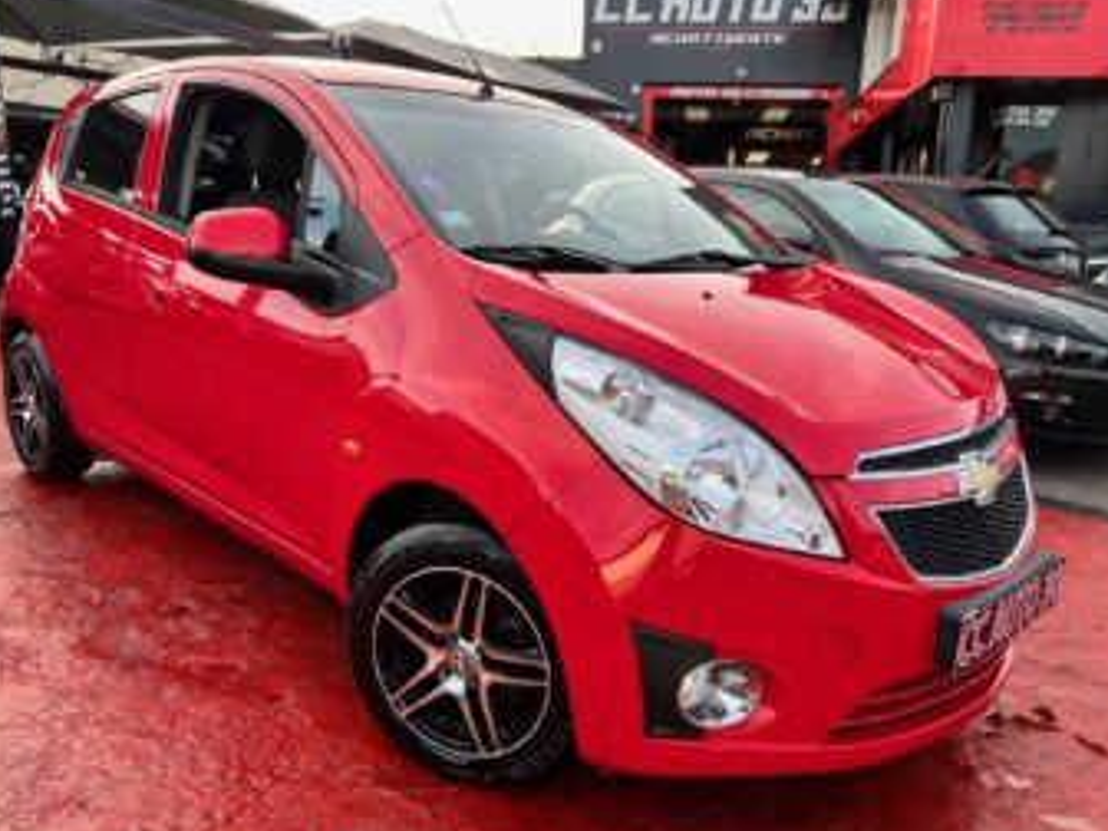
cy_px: 437
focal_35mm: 29
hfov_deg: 61.7
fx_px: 928
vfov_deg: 48.2
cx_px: 549
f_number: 1.5
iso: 50
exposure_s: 1/558
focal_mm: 5.7
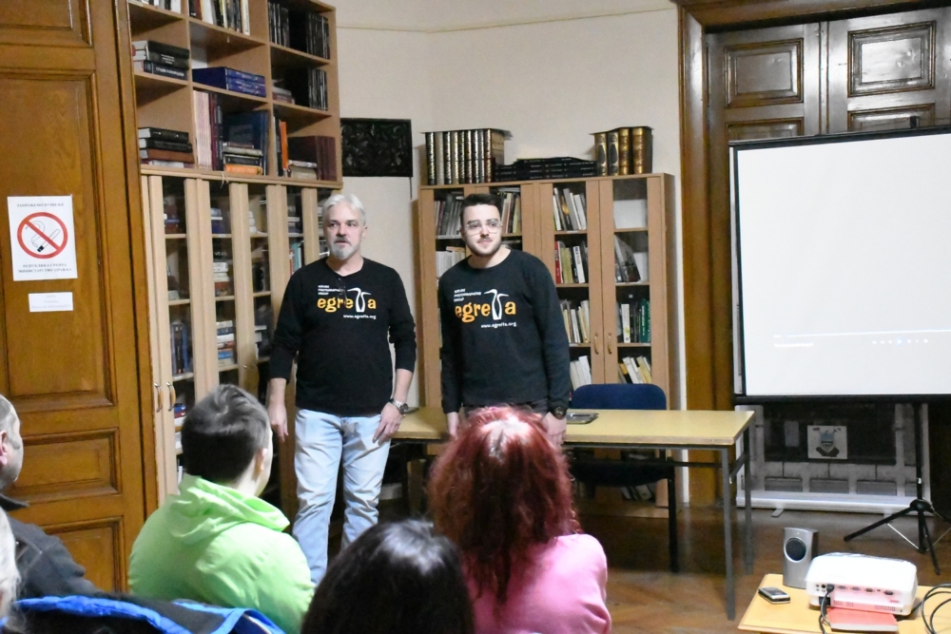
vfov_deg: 28.1
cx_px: 476
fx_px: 1268
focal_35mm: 48
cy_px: 317
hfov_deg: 41.1
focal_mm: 32
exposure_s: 1/500
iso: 51200
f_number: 5
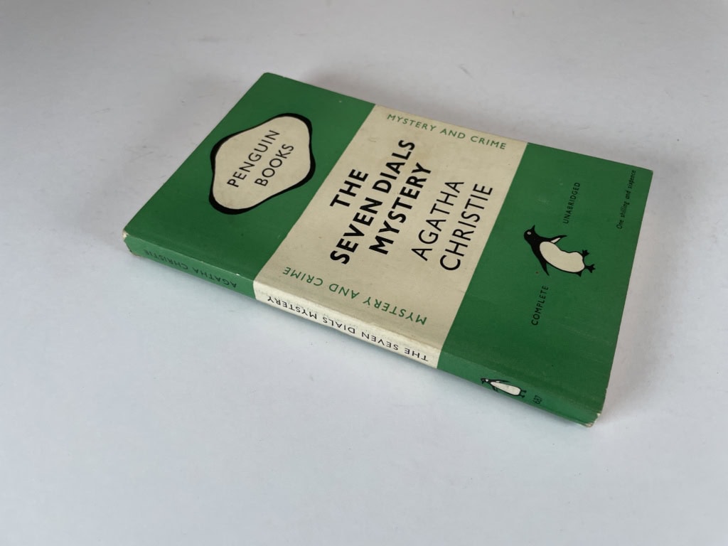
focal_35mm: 26
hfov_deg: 67.3
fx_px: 547
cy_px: 273
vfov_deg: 53.1
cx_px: 364
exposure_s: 1/116
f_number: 1.6
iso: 32
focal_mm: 4.2
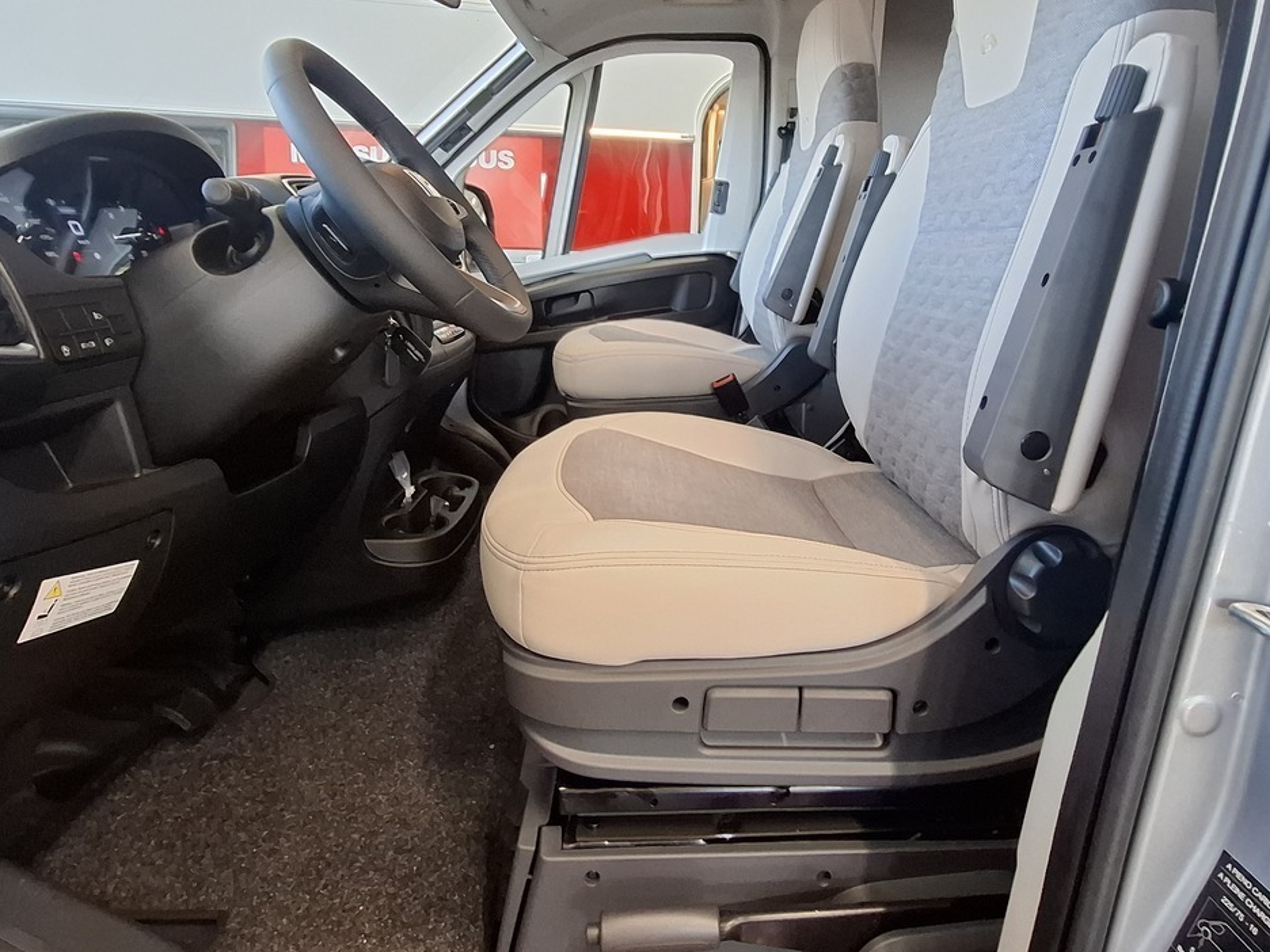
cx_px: 665
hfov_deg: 81.7
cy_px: 339
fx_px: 734
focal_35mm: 20
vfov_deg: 64.7
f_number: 2.2
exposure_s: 1/50
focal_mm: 1.74
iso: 200
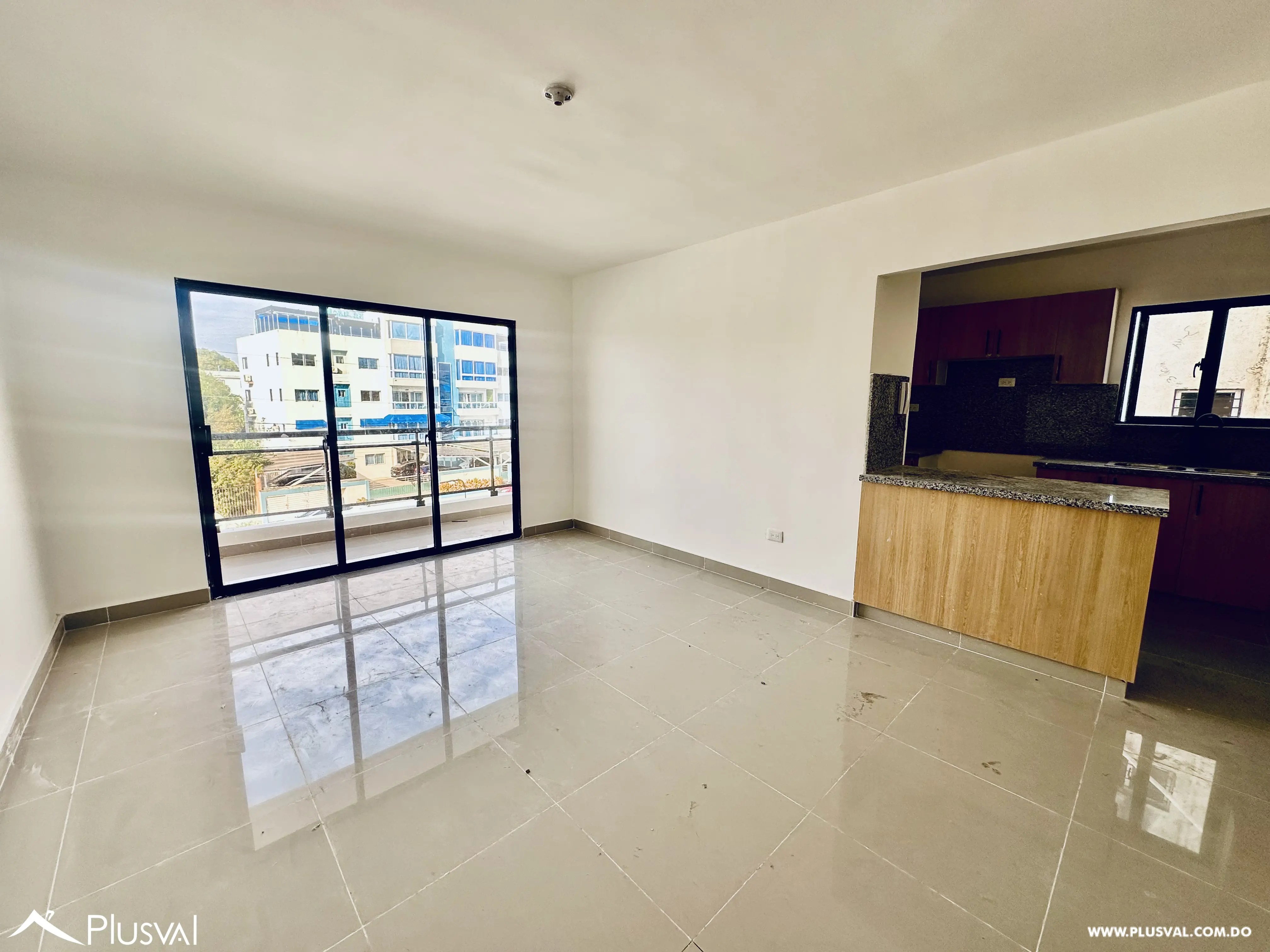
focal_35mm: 14
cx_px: 635
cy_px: 476
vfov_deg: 85.7
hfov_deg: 102.1
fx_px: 514
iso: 40
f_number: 2.2
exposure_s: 1/148
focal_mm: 2.22
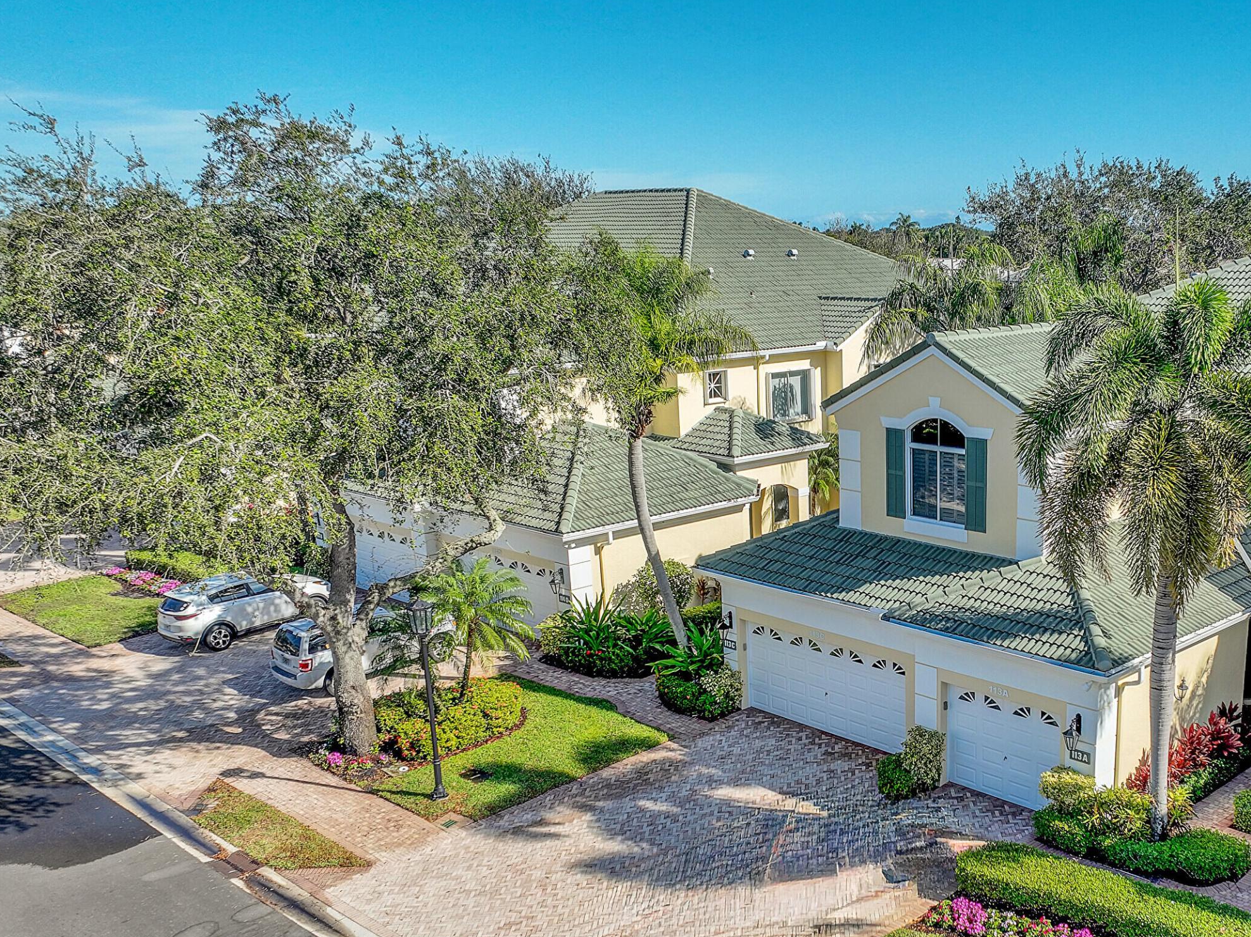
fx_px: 1265
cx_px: 896
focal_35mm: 35
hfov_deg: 51.0
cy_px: 625
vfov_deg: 40.2
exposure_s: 1/1600
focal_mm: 12.3
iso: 110
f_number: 2.8
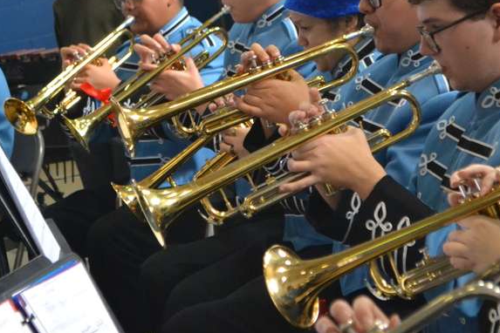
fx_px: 1861
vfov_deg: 10.2
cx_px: 234
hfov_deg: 15.3
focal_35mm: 134
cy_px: 78
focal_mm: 50
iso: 3200
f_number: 5.6
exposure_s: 1/125
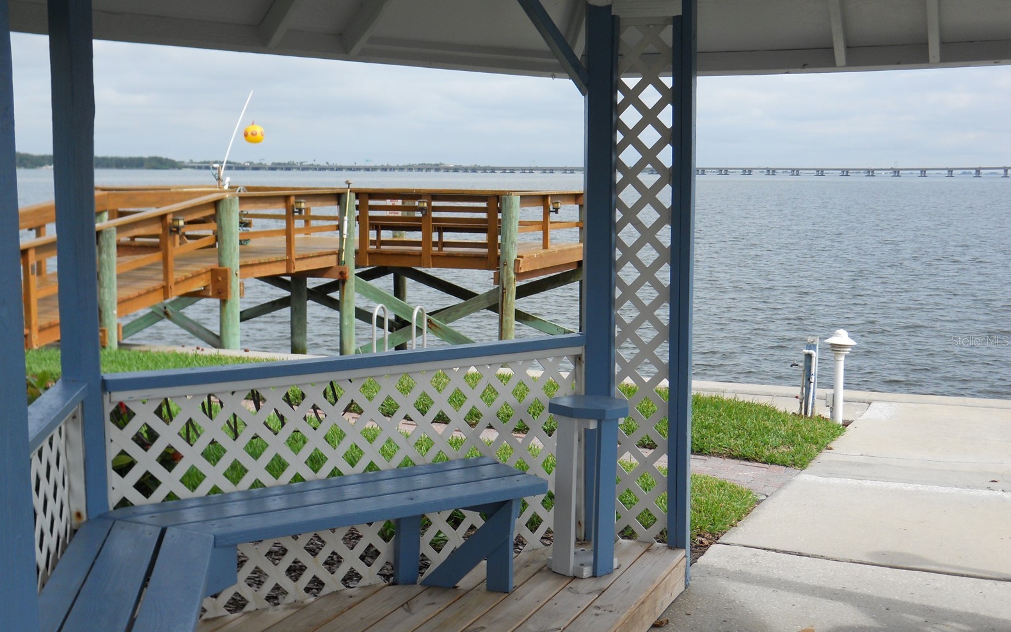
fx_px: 1213
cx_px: 500
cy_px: 340
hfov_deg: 45.3
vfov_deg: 29.2
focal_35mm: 44
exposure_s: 1/800
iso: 80
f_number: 3.2
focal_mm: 7.3
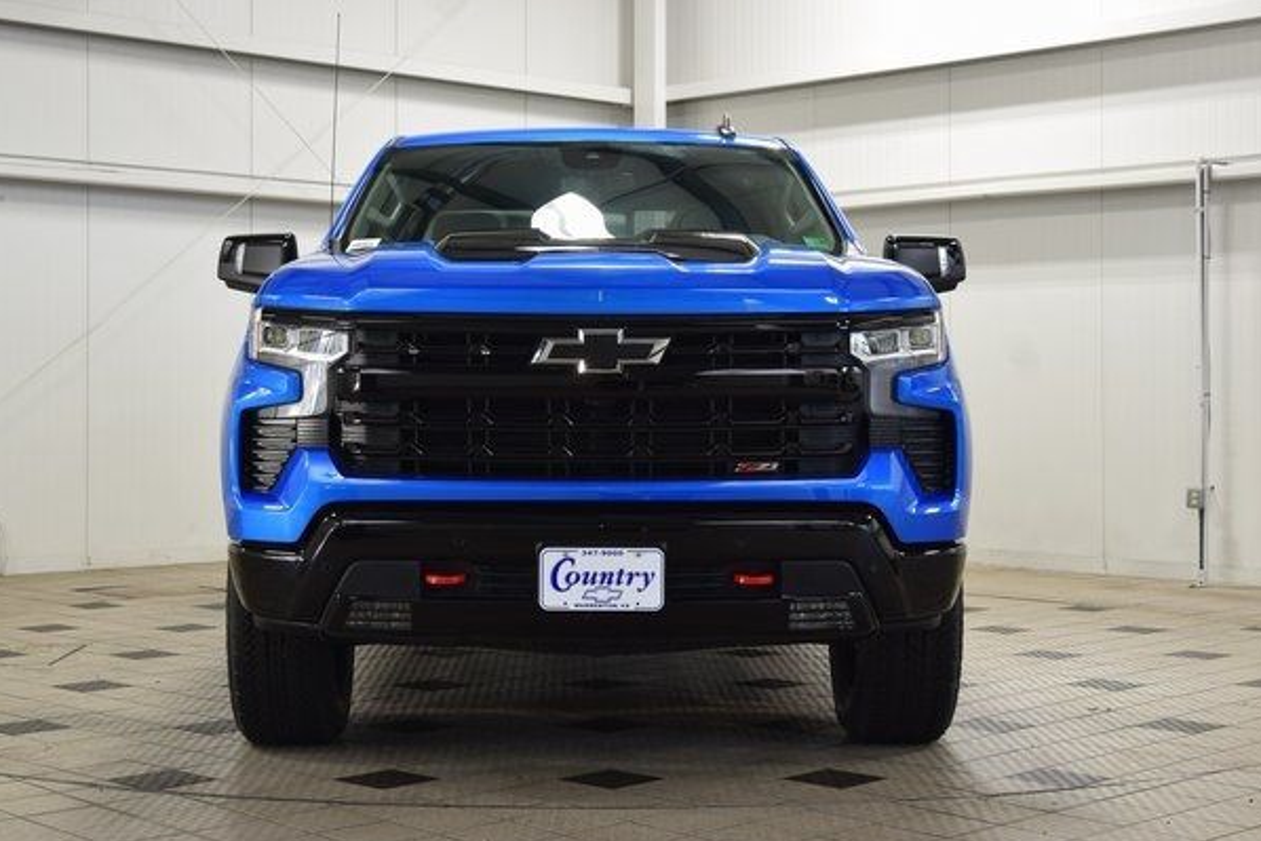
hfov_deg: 32.9
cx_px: 599
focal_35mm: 61
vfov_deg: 22.3
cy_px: 399
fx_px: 2137
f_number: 6.3
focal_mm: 38
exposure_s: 1/15
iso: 400
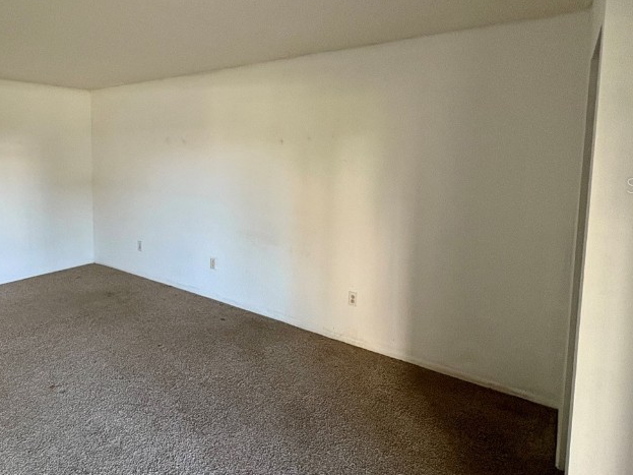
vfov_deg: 58.3
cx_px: 202
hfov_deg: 71.4
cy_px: 185
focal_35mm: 23
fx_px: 421
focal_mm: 2.22
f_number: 2.2
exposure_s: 1/60
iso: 320
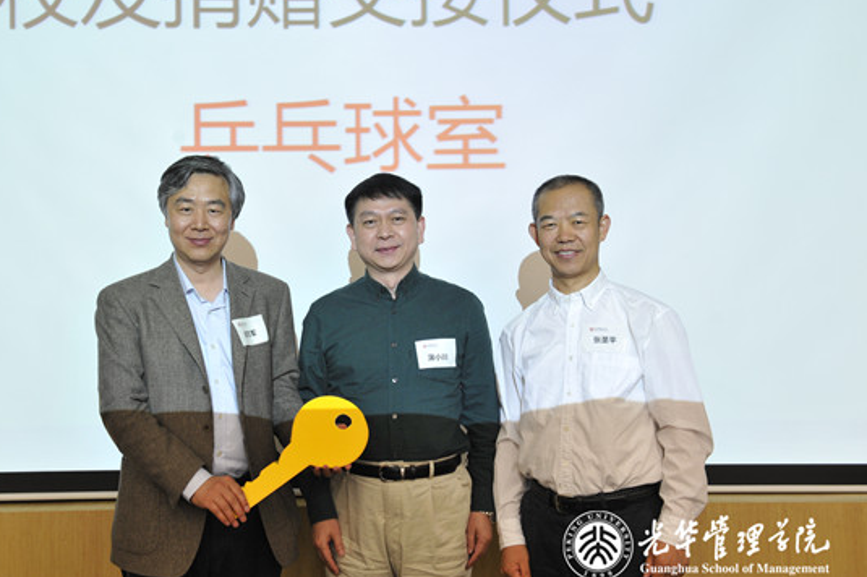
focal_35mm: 51
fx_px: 1227
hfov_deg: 38.8
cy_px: 250
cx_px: 360
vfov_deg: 26.4
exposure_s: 1/90
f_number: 5.6
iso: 1600
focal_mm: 42
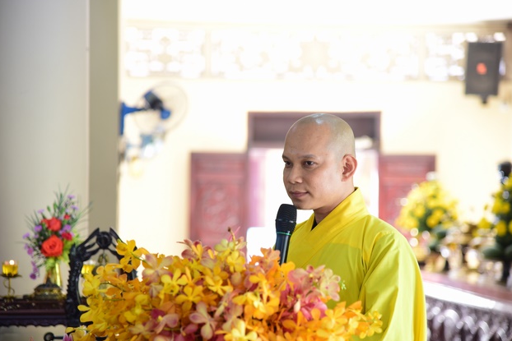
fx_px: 1664
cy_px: 170
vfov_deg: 11.7
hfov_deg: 17.5
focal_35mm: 117
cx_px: 262
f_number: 4
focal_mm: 112
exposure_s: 1/50
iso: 800
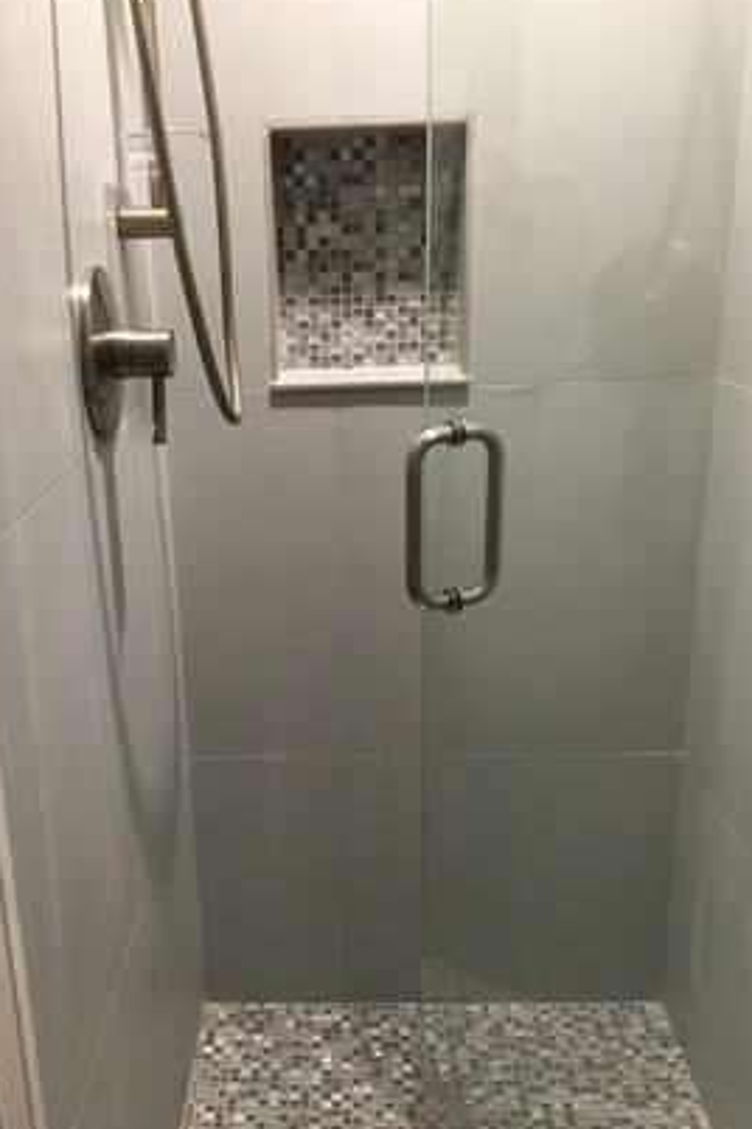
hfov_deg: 36.7
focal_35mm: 36
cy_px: 654
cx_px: 297
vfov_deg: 52.9
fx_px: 1128
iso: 125
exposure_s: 1/30
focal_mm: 4.15
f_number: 2.2
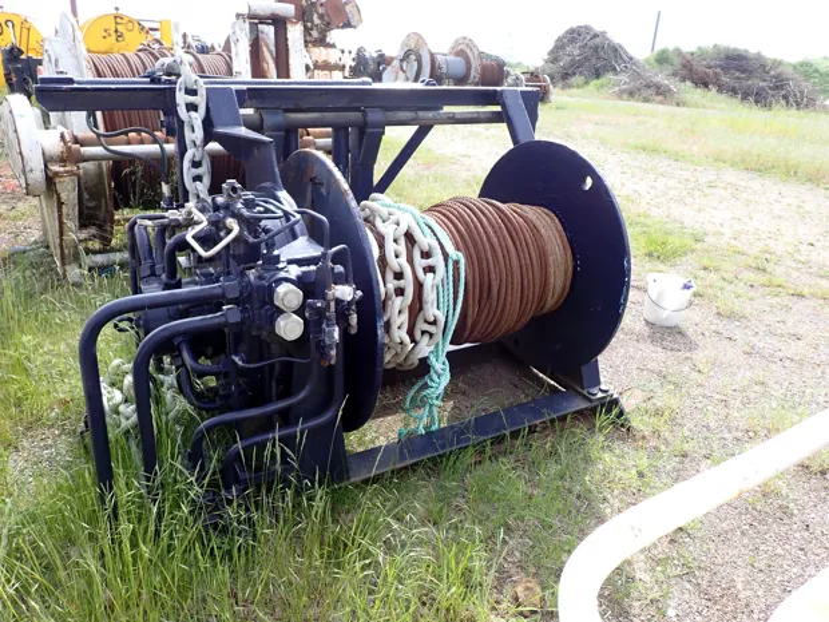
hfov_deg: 69.4
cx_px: 414
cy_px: 311
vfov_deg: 54.9
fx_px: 599
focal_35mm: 25
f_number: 2.8
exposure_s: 1/320
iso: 100
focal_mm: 4.5
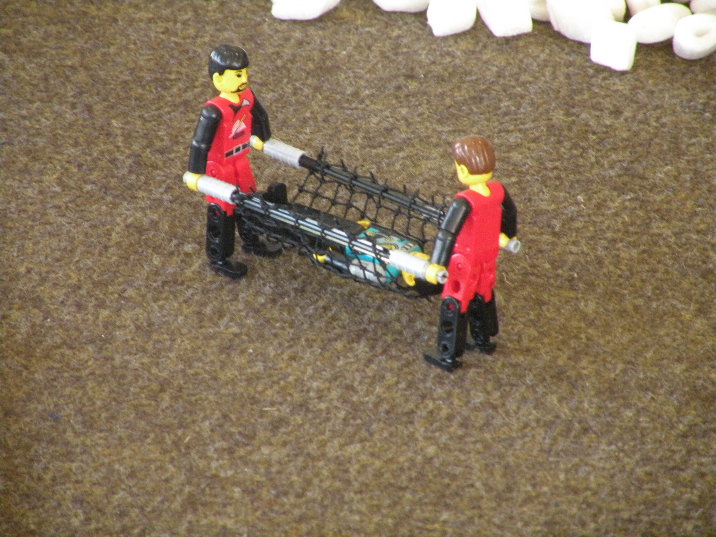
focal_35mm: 364
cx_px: 358
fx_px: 7529
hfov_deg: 5.4
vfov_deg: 4.1
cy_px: 268
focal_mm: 64.5
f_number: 4.5
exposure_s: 1/15.6
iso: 400
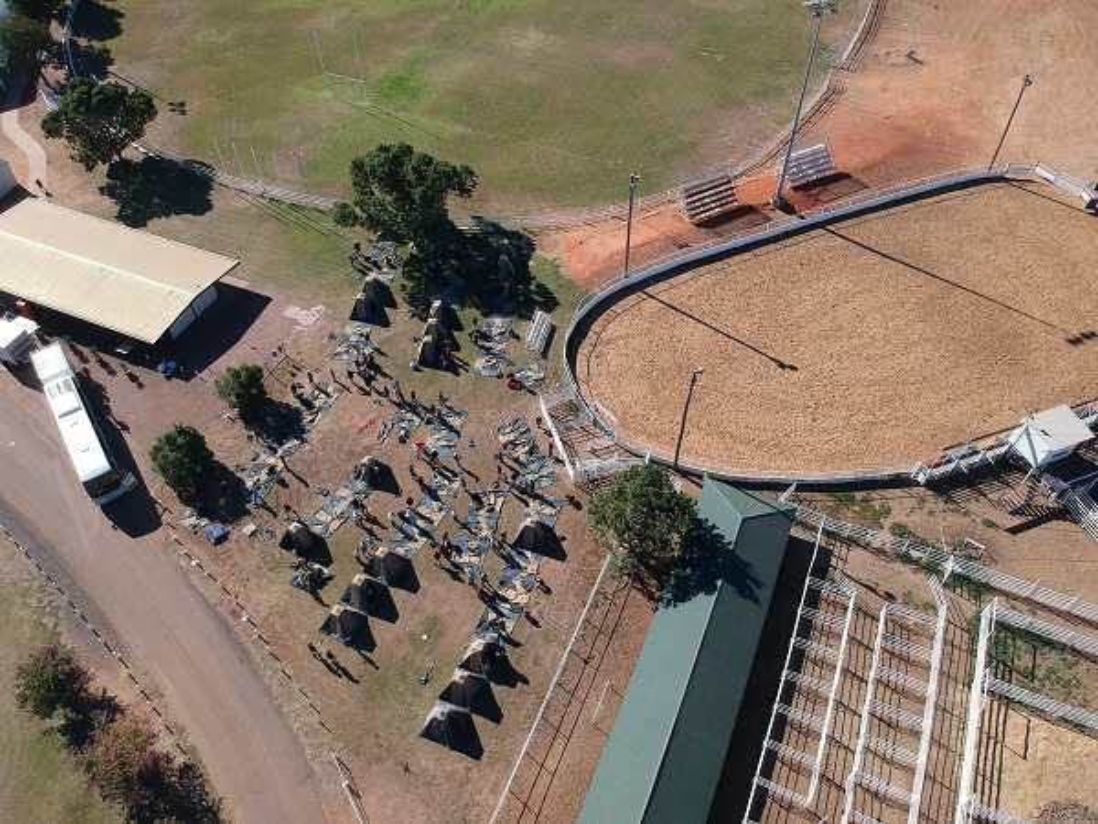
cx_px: 549
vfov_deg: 54.9
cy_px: 412
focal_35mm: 25
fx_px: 793
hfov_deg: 69.4
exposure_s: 1/1000
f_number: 2.6
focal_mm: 4.49
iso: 100
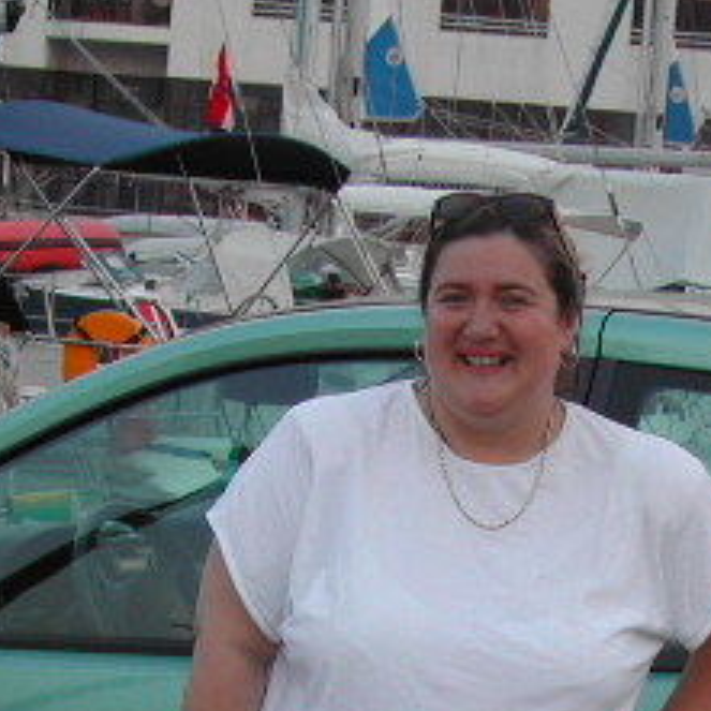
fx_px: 3393
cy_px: 734
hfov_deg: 11.9
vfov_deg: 11.8
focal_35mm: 146
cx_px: 502
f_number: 3.4
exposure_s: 1/30
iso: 100
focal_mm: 12.2
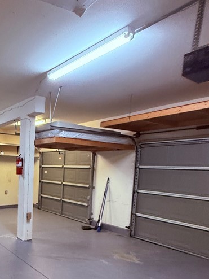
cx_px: 14
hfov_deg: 43.3
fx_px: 233
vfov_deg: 60.0
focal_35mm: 29
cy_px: 189
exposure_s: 1/60
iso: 320
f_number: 2.2
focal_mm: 2.22
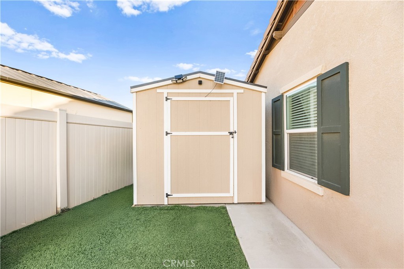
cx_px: 202
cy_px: 134
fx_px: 157
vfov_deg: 81.2
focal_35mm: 14
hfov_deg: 104.2
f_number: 8
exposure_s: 1/80
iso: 2000
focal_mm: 14
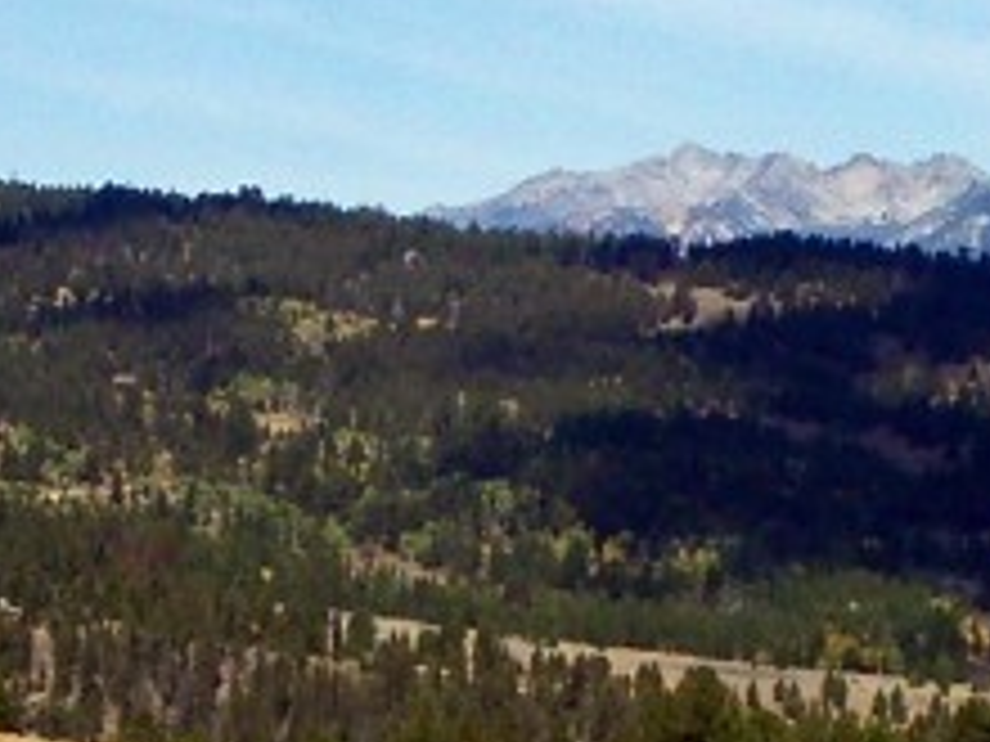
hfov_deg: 12.1
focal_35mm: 163
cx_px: 770
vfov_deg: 9.1
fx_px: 4662
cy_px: 634
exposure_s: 1/800
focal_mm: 5.8
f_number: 4.3
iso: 80
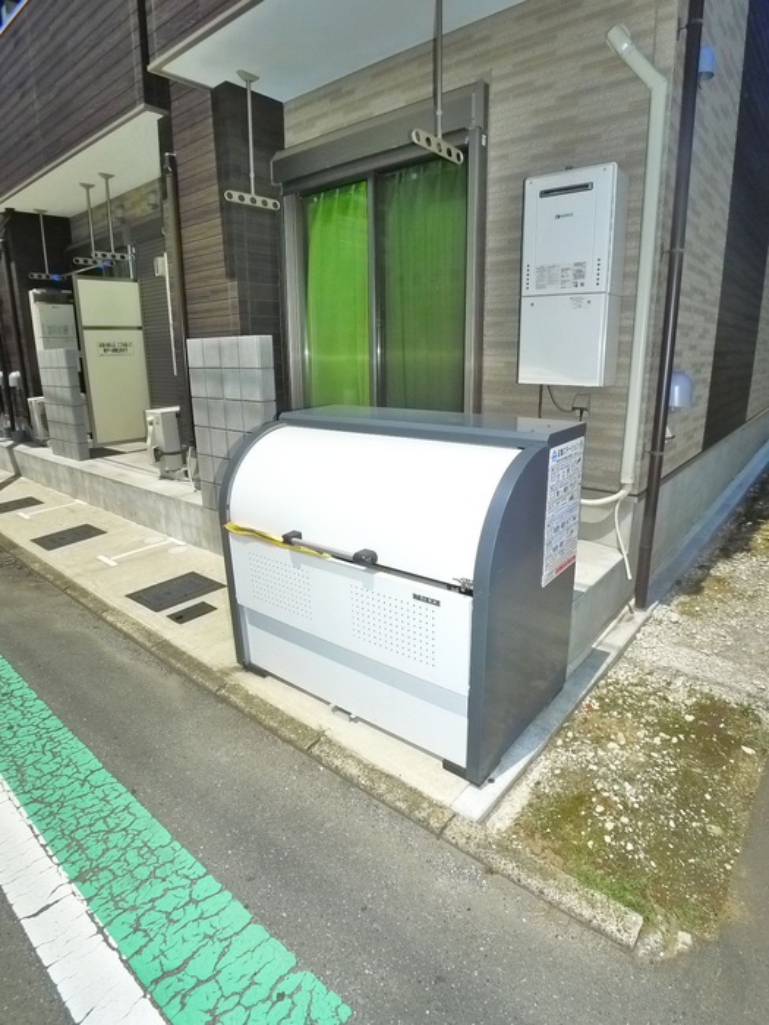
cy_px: 512
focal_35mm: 24
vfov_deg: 71.6
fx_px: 711
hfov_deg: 56.8
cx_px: 384
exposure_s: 1/1000
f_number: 5
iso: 400
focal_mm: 5.1
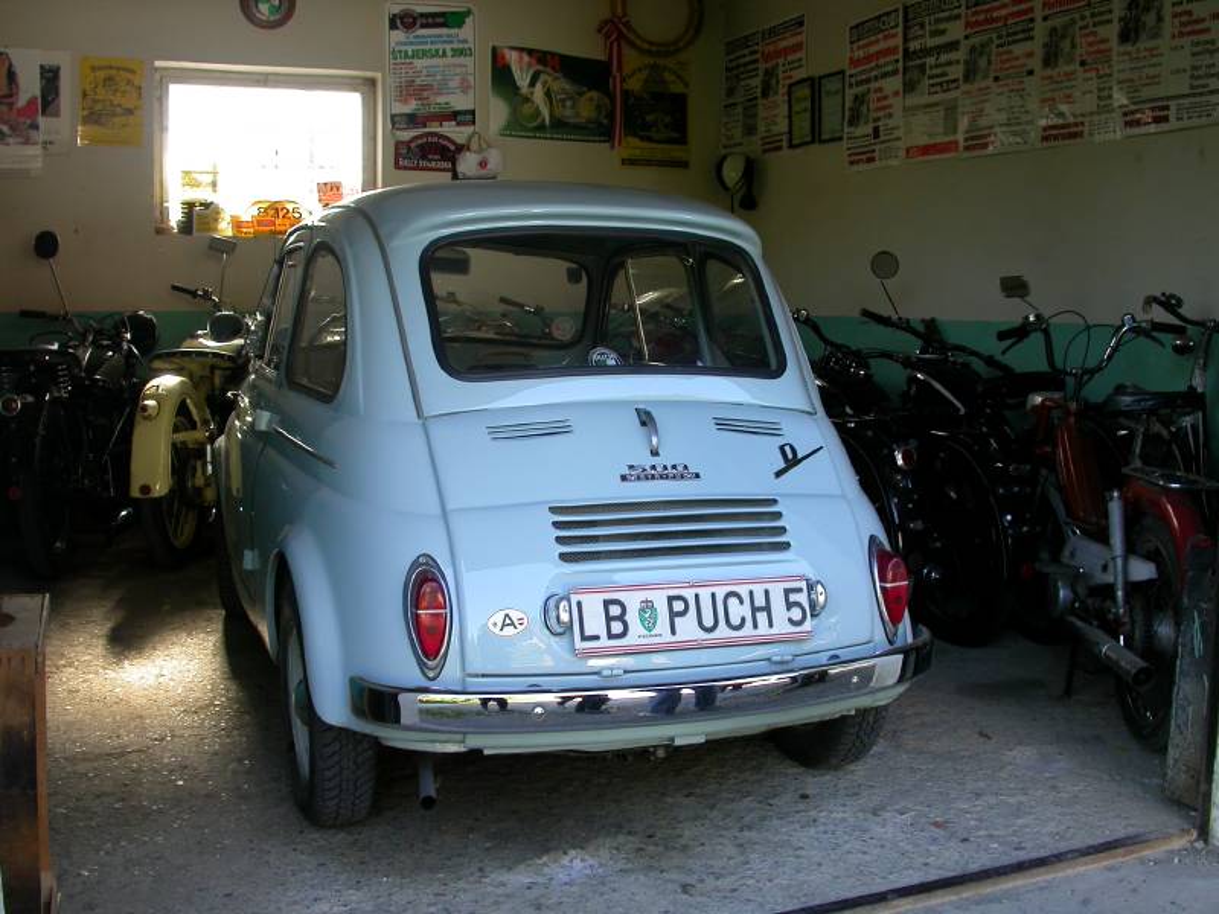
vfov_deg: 37.7
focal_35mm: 38
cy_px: 457
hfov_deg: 49.0
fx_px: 1338
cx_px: 610
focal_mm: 7.85
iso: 100
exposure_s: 1/76
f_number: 3.3
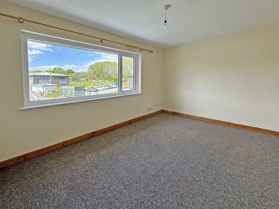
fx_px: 113
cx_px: 140
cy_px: 104
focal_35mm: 14
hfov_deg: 102.1
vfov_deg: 85.7
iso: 40
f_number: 2.2
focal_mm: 2.22
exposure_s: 1/238
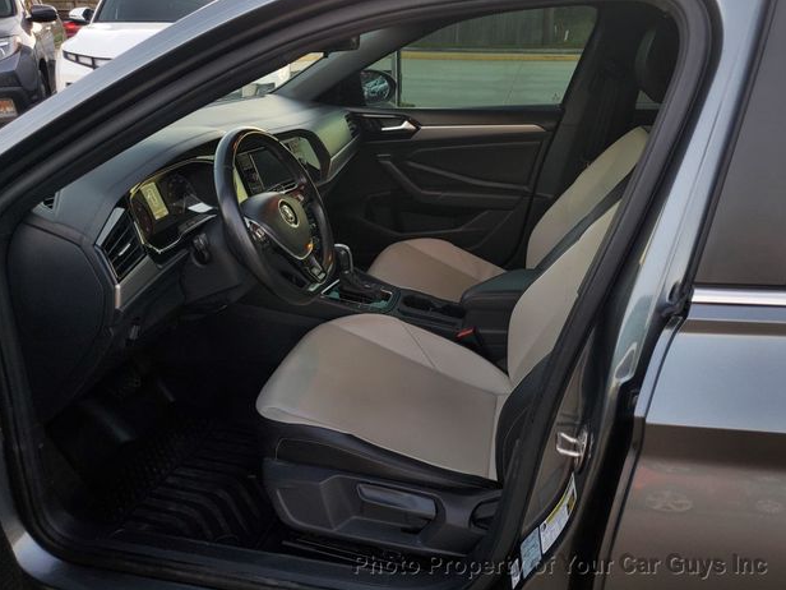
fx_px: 613
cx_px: 401
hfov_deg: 65.3
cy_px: 285
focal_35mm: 27
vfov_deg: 51.3
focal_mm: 4.3
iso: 100
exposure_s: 1/100
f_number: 1.5
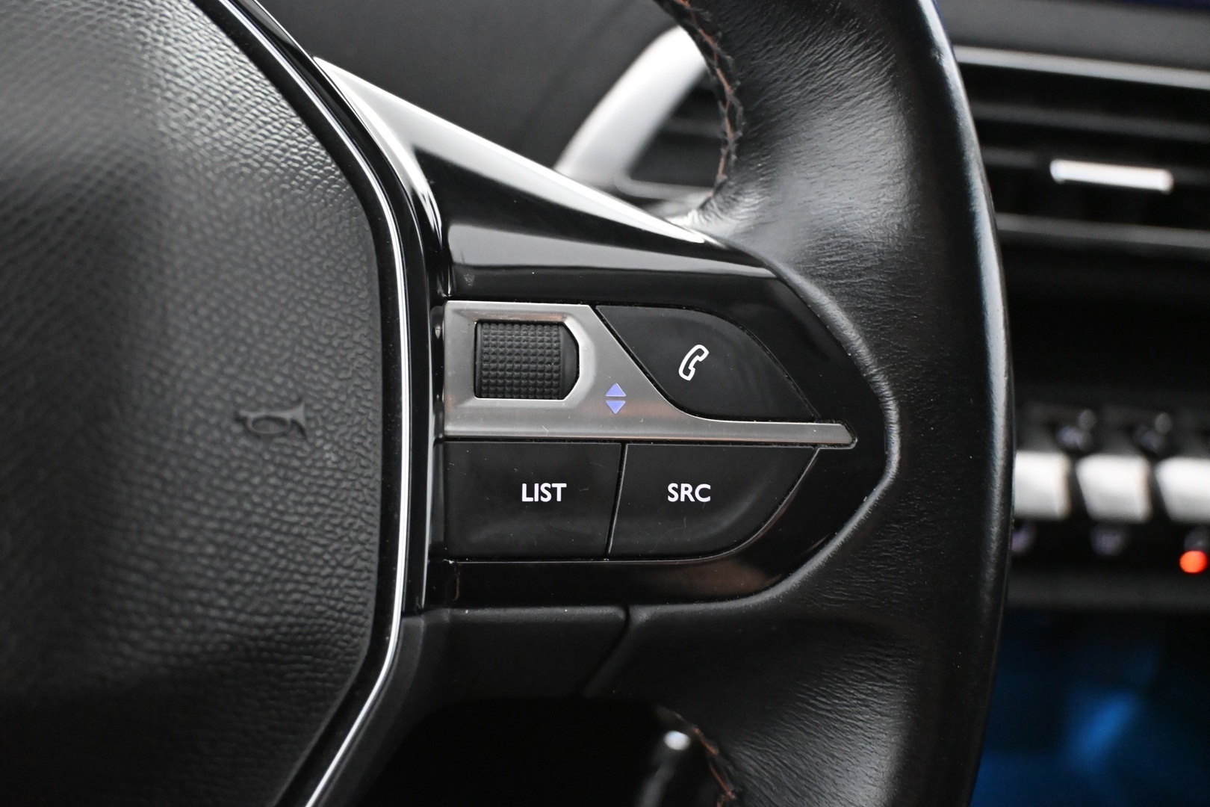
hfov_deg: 49.6
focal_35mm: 39
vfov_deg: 34.2
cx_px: 605
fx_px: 1311
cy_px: 404
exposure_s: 1/40
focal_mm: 26
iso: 8000
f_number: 4.5
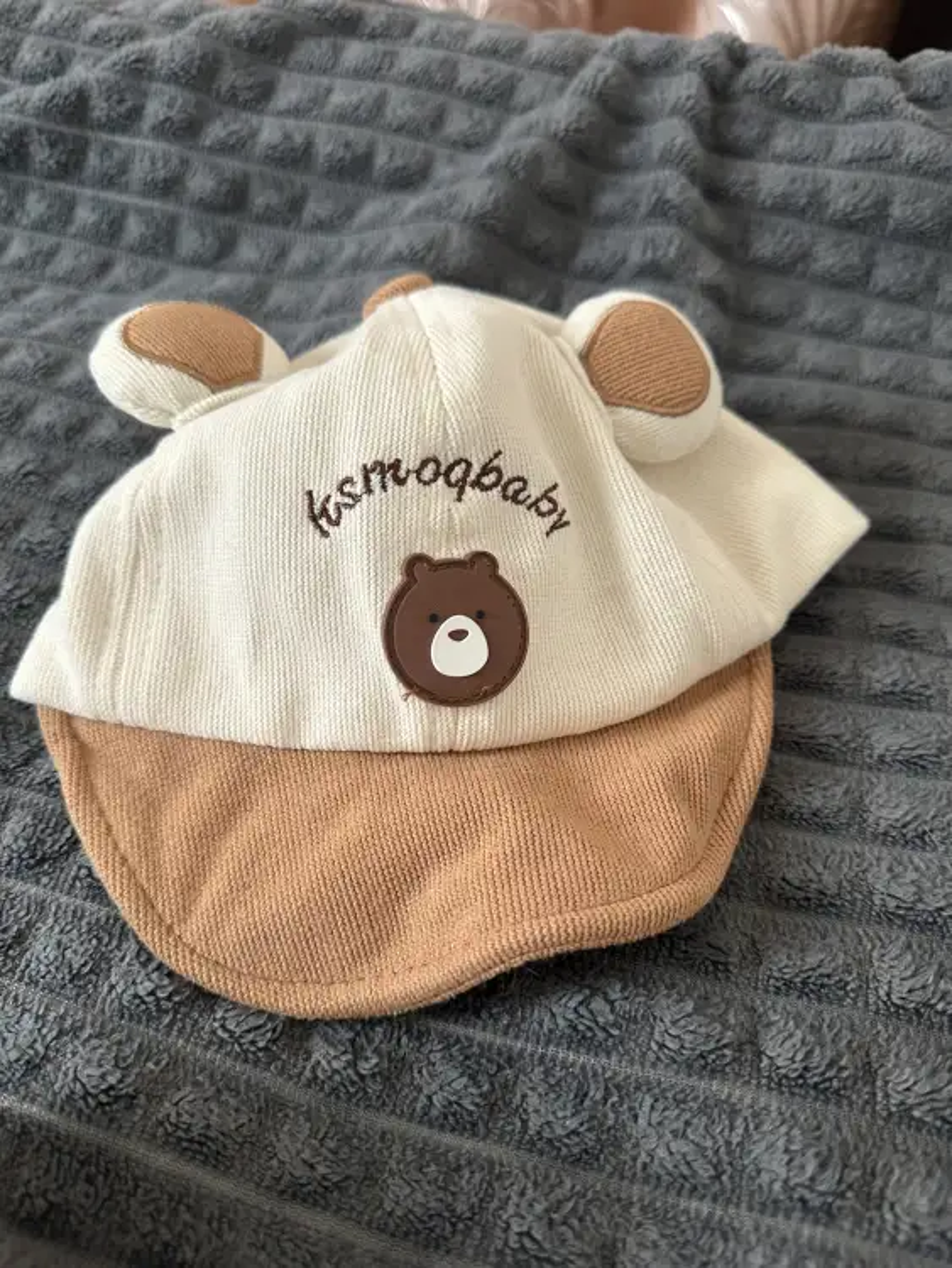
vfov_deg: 71.6
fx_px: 880
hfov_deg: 56.8
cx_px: 476
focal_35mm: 24
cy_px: 634
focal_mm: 6.86
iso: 400
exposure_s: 1/60
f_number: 1.78
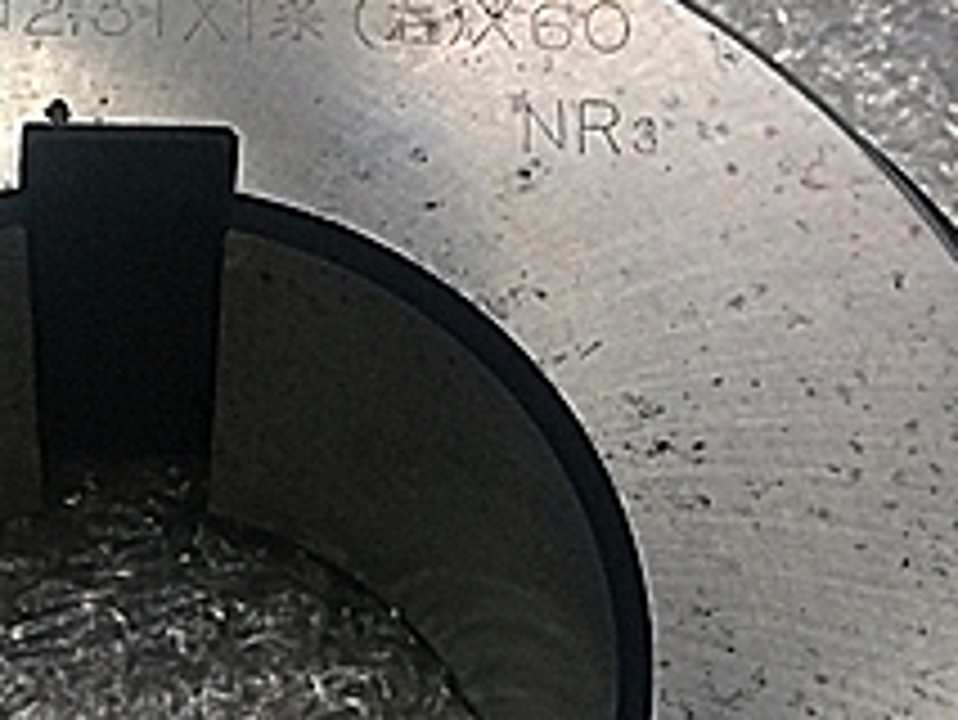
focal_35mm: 87
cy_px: 801
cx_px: 72
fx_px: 2409
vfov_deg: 16.5
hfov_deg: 21.9
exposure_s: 1/40
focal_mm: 4.15
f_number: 2.2
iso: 40
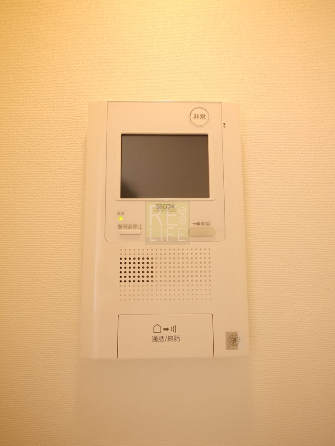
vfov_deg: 87.8
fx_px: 232
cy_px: 223
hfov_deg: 71.6
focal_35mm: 18
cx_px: 168
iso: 1250
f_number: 4
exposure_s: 1/60
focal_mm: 9
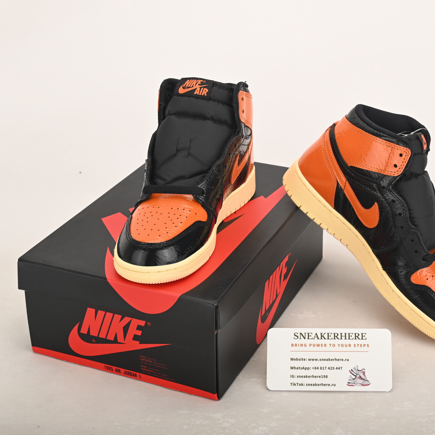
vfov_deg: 26.9
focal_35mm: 64
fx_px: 910
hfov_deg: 26.8
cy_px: 217
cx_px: 268
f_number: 11
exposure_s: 1/200
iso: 100
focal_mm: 50
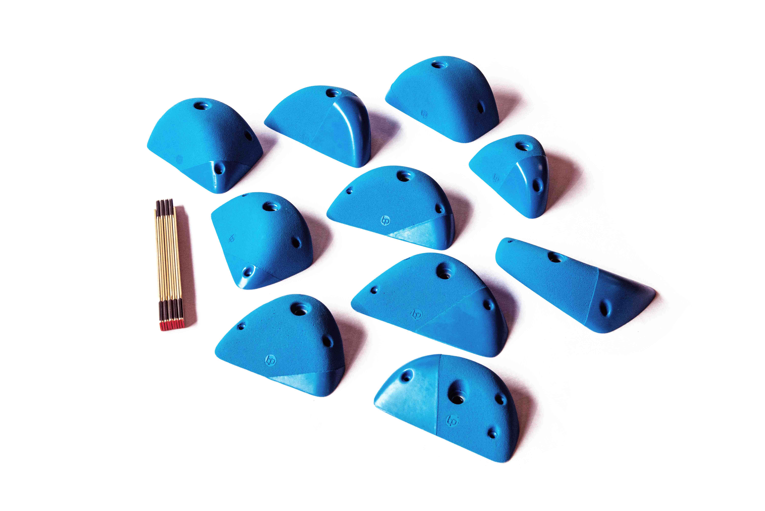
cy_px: 256
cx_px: 382
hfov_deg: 41.1
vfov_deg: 28.1
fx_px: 1020
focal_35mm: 48
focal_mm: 48
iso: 1250
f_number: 10
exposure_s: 1/100
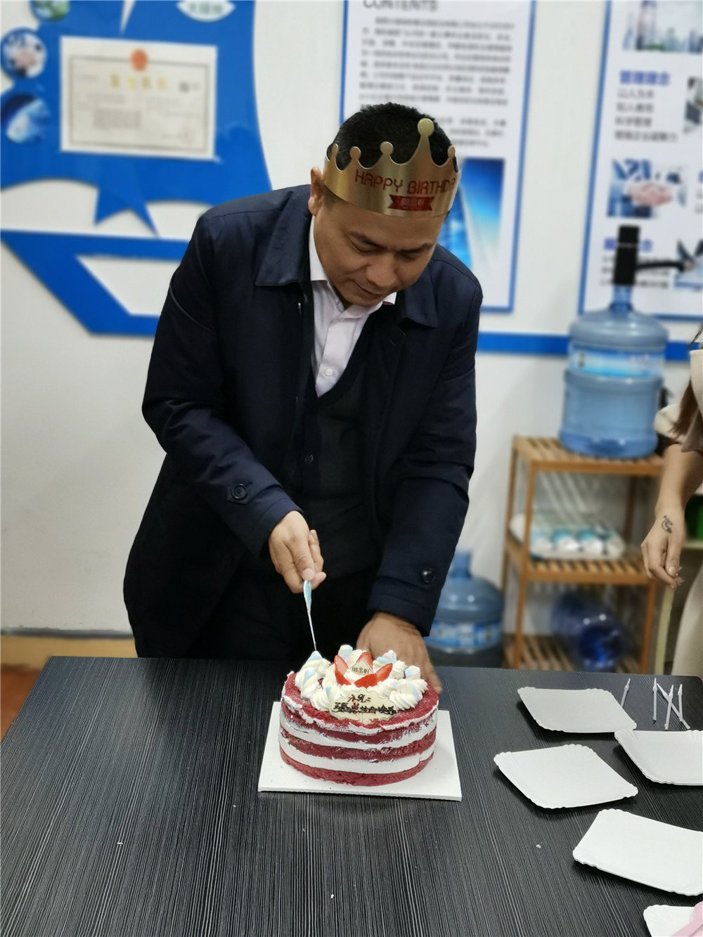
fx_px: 1218
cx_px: 352
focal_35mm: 45
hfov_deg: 32.2
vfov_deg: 42.1
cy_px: 468
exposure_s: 1/33.3
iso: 500
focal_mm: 5.58
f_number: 1.8
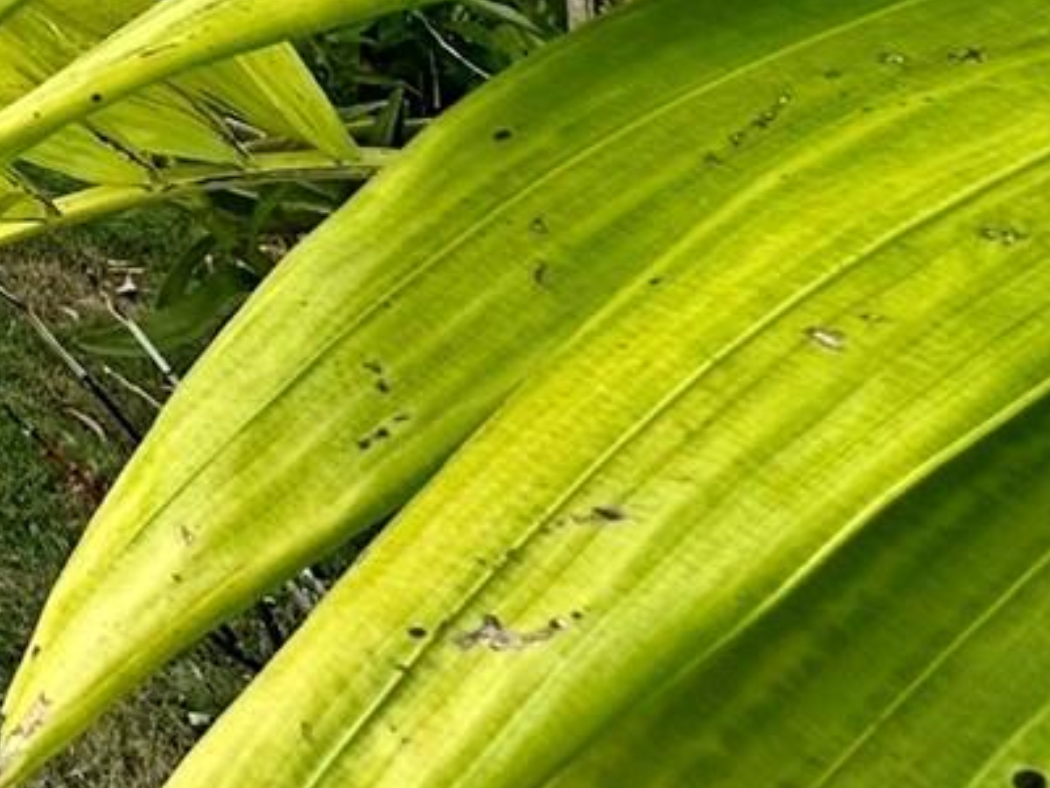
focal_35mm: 56
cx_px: -1026
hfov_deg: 19.6
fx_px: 1699
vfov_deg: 20.1
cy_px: -567
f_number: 2.2
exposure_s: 1/379
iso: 40
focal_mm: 2.22
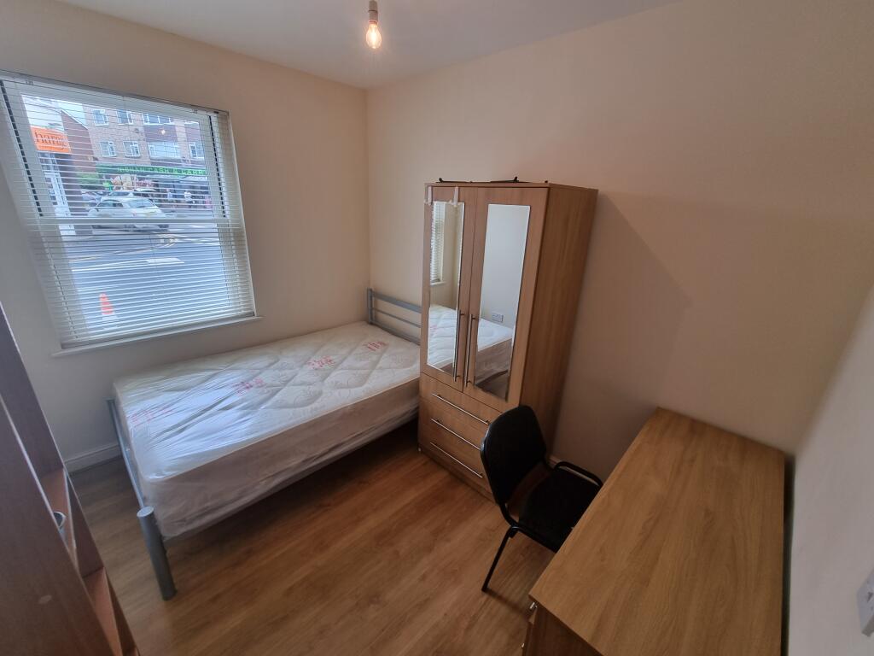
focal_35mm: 13
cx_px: 437
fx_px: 328
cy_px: 328
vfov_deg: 89.9
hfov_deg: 106.2
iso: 50
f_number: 2.2
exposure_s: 1/50
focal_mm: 2.2
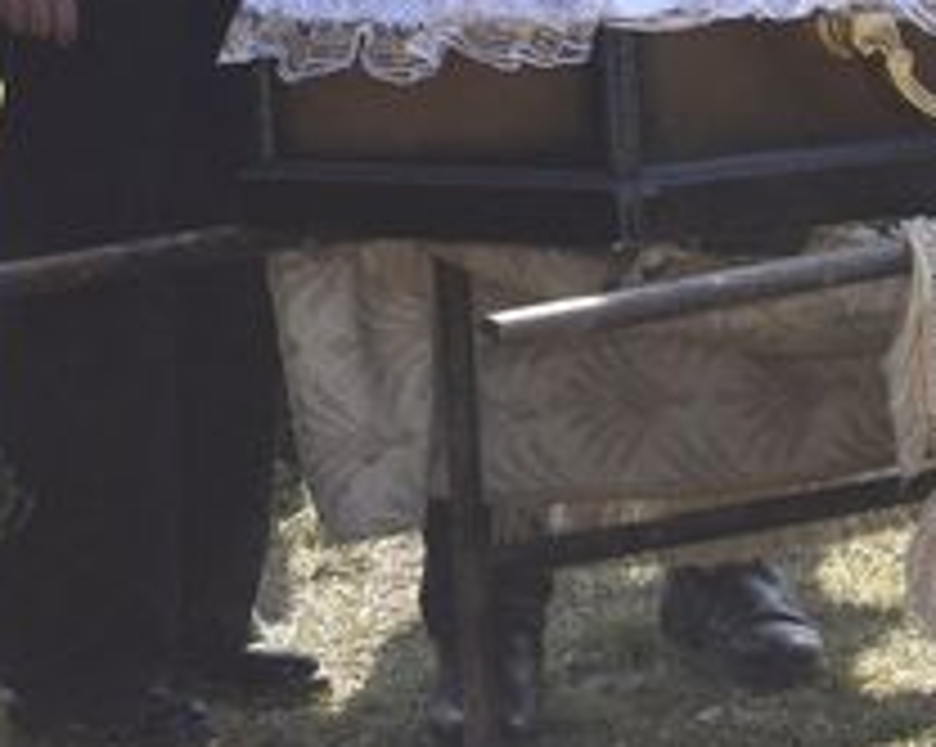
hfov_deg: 6.9
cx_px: 783
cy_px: -344
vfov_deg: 5.5
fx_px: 7741
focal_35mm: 280
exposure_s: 1/200
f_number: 8
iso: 100
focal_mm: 55
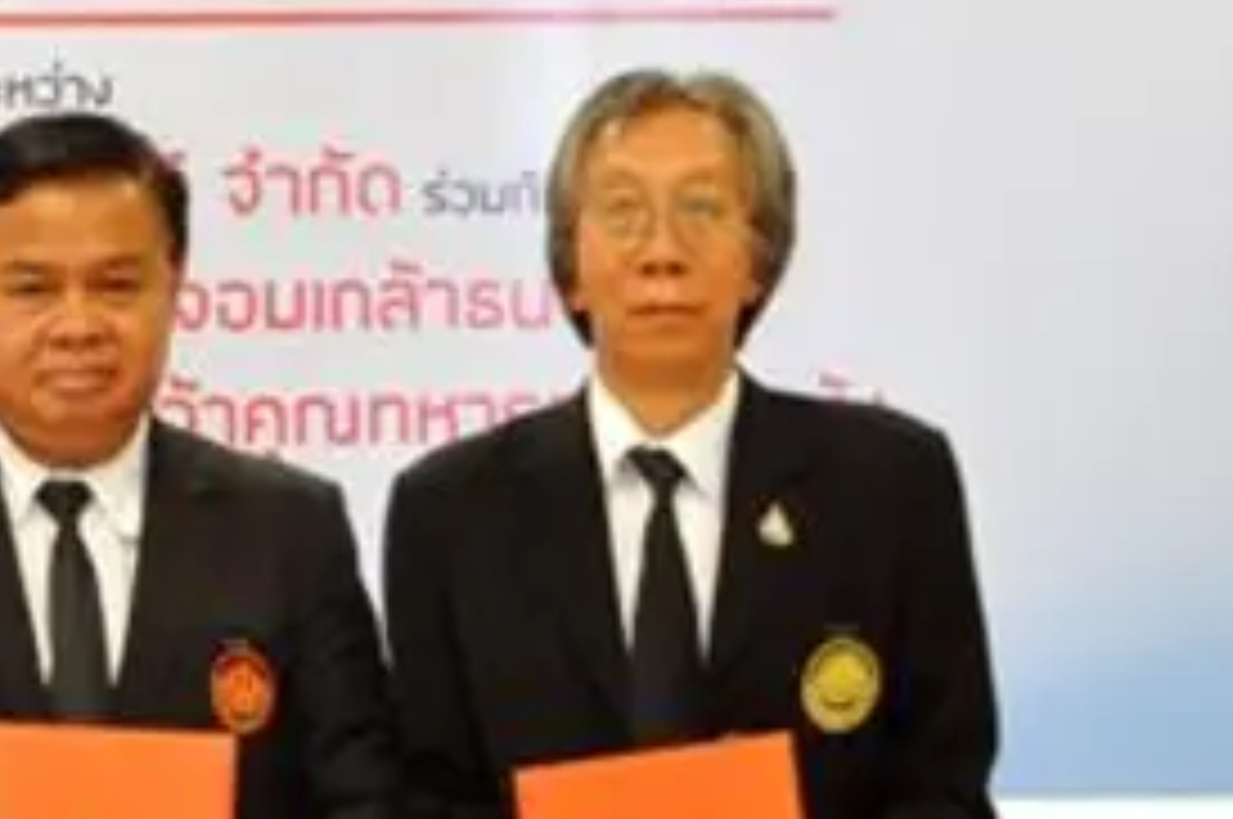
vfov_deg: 10.3
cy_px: 632
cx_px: 94
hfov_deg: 15.3
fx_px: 4530
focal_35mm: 132
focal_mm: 31
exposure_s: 1/80
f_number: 4.5
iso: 2000
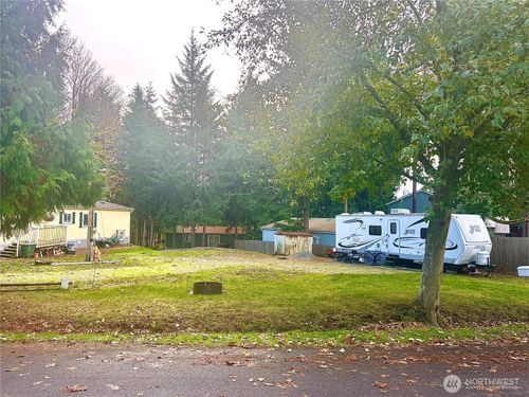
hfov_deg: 67.3
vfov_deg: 53.1
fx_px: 397
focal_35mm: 26
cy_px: 198
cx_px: 264
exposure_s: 1/424
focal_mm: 5.7
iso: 50
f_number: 1.5
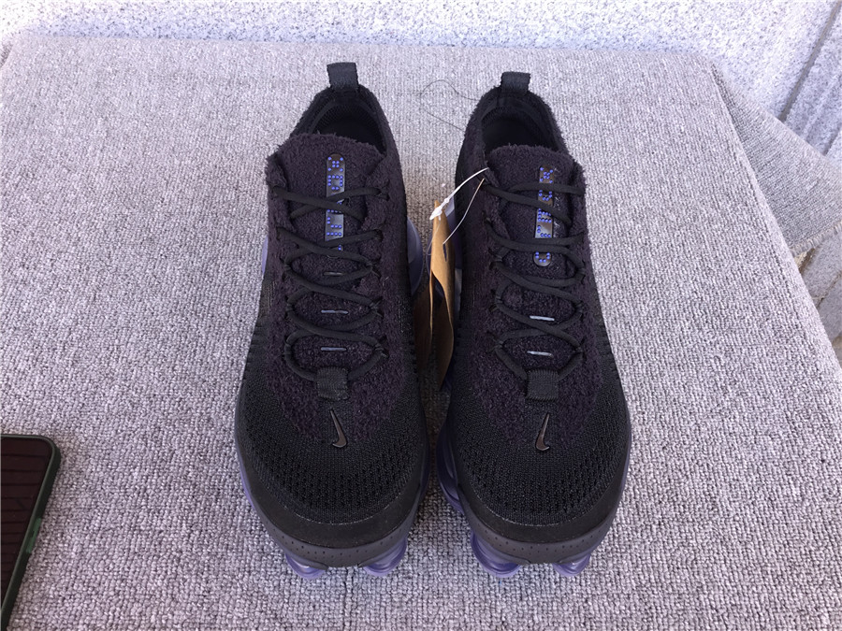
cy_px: 316
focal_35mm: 31
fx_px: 754
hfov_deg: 58.4
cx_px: 421
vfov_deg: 45.4
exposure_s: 1/50
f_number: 2.4
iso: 25
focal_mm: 3.3
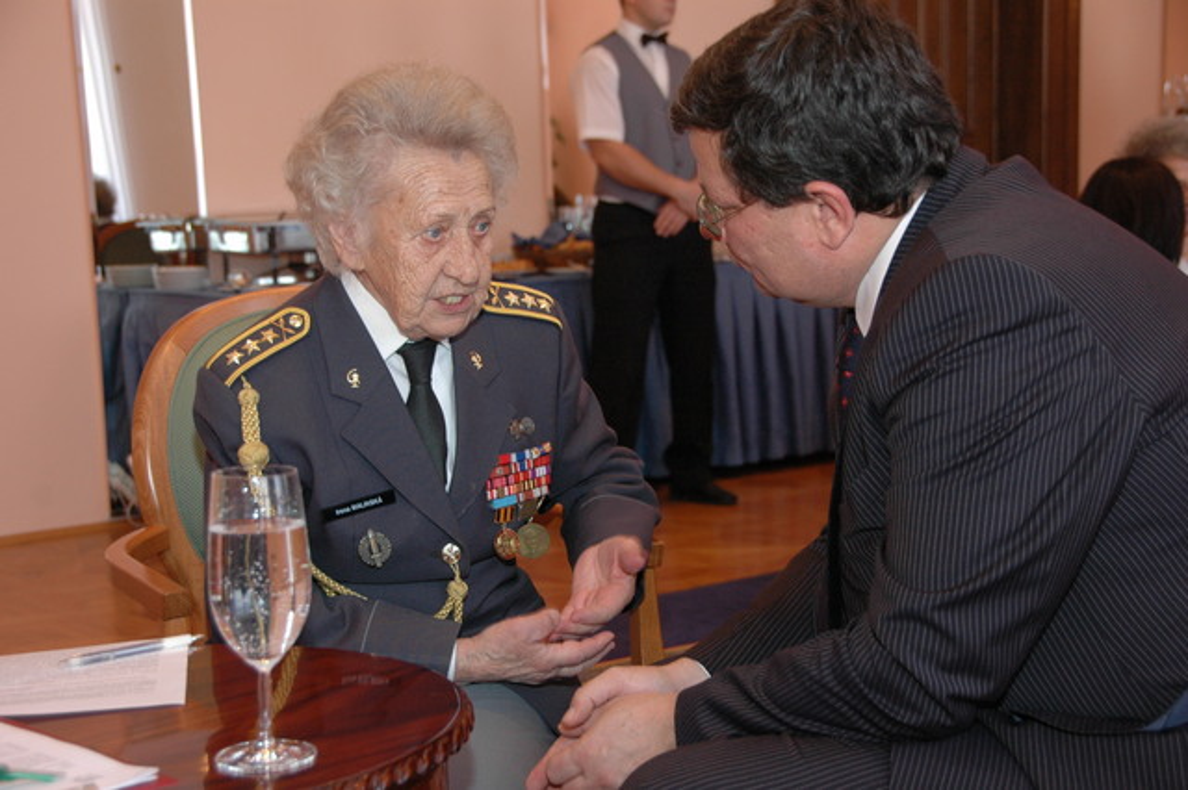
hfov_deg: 31.9
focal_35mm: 63
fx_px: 2078
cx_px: 594
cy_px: 395
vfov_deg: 21.5
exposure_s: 1/60
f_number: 5
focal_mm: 42
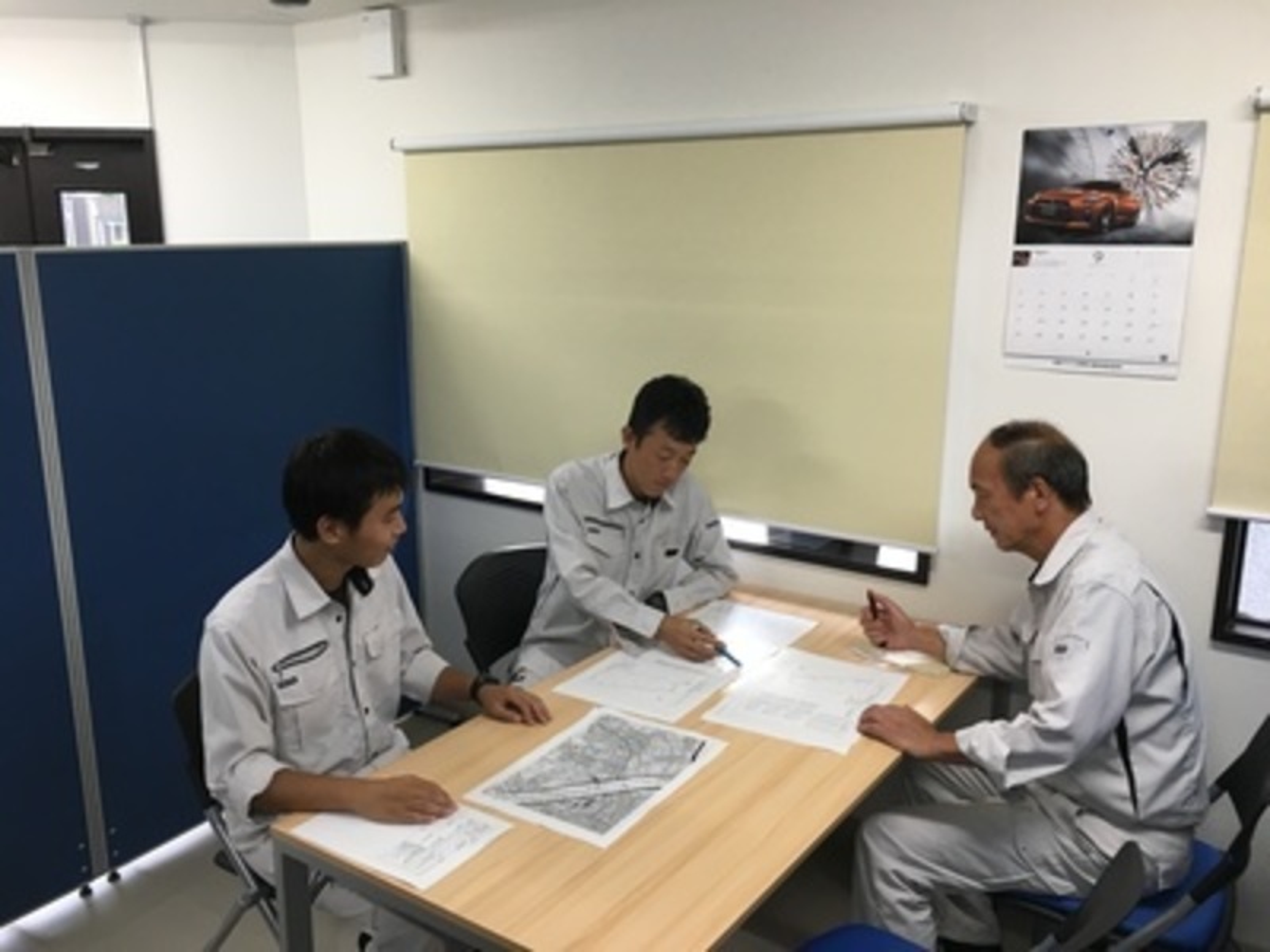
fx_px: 1064
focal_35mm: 29
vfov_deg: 48.2
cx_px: 635
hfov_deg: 61.7
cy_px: 476
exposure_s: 1/30
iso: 40
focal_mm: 4.15
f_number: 2.2
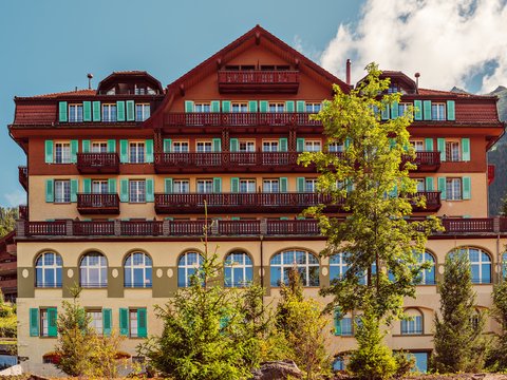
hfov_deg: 42.9
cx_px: 254
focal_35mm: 44
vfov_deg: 32.9
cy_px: 190
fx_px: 644
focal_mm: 55
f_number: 4
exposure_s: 1/680
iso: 80
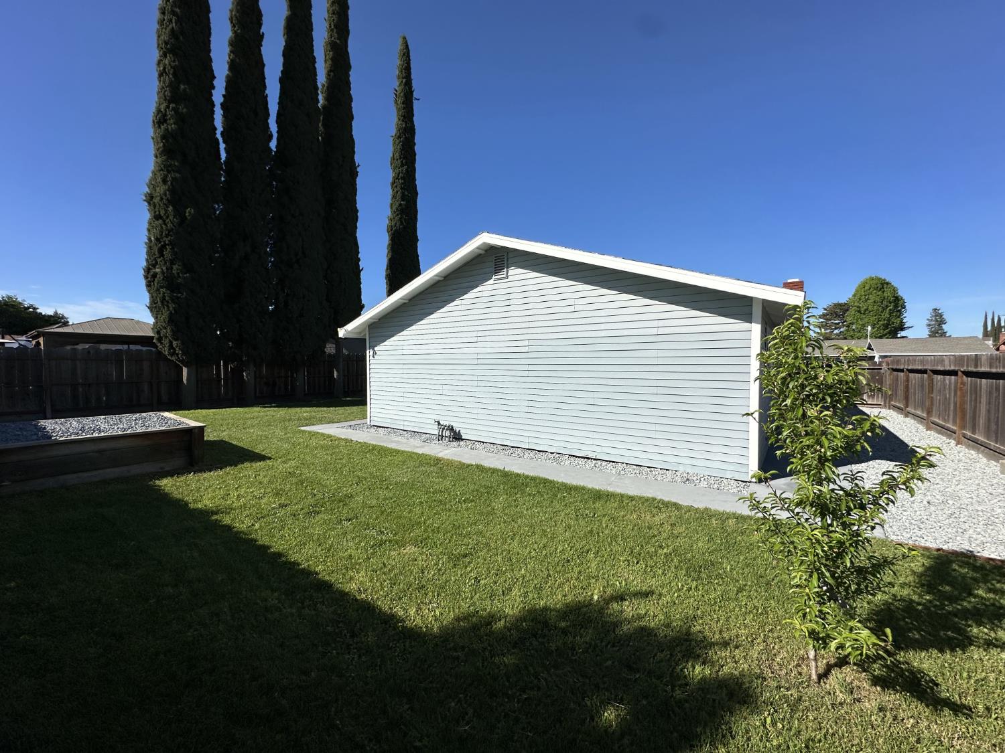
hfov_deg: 102.1
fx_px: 406
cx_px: 502
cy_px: 376
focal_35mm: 14
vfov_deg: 85.7
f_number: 2.2
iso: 50
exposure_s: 1/4651
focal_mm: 2.22
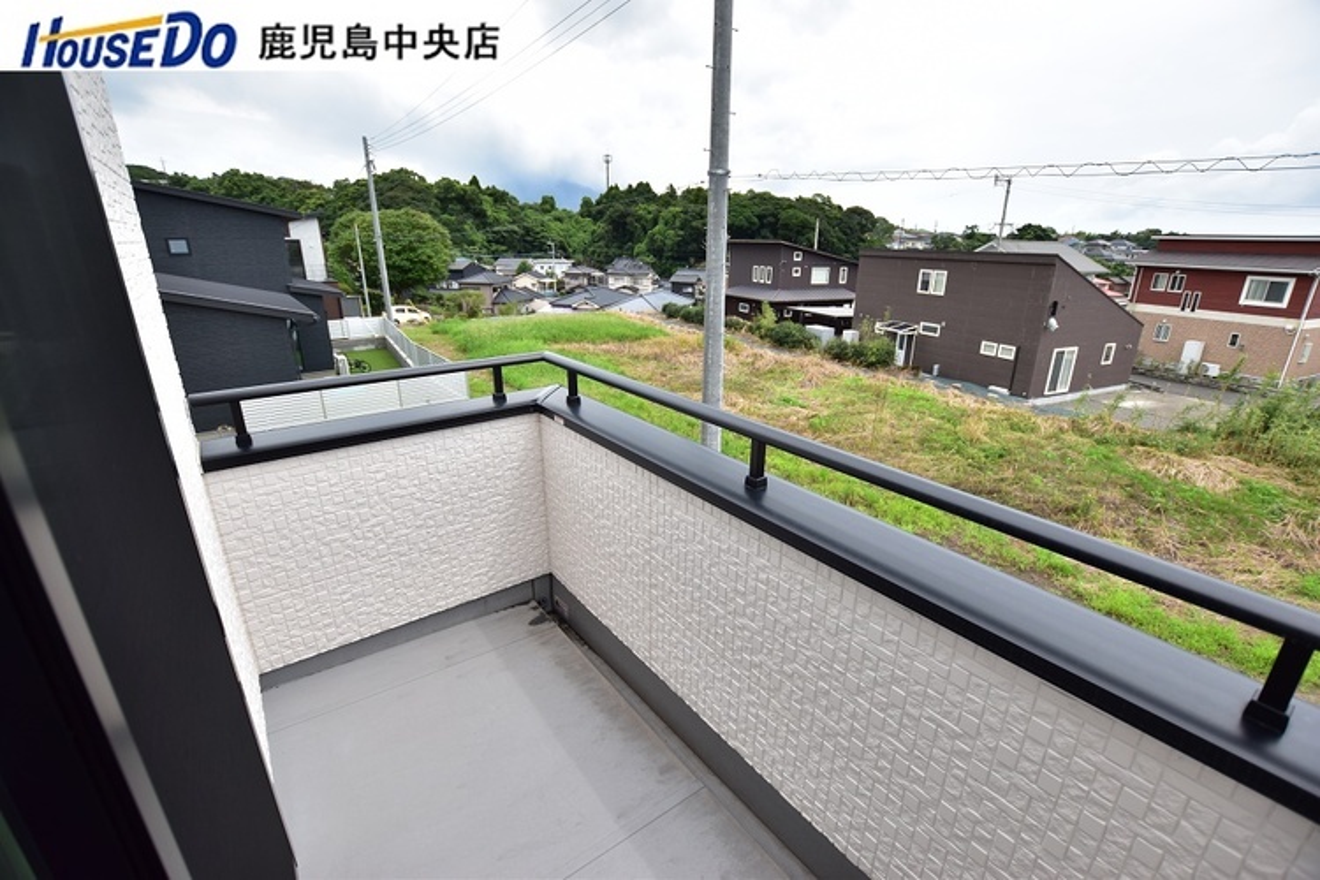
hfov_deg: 100.4
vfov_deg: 77.3
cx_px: 660
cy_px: 440
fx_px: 550
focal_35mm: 15
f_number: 4
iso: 160
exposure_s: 1/1000
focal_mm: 10
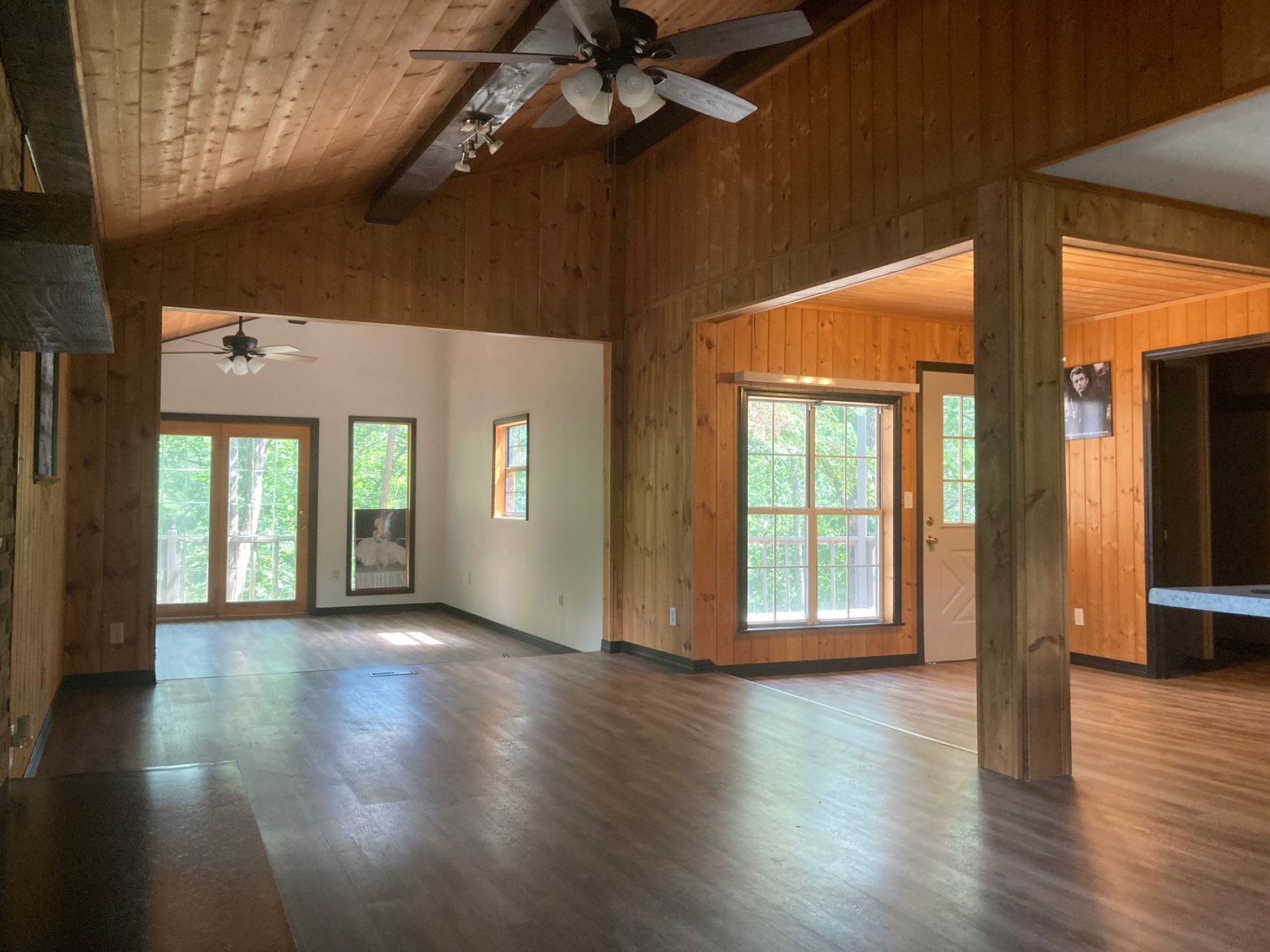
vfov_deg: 49.8
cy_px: 476
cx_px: 635
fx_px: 1027
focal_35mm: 28
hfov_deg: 63.4
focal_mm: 3.99
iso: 250
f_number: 1.8
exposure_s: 1/60
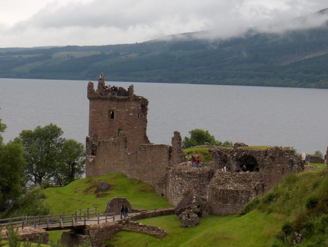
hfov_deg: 16.8
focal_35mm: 117
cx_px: 164
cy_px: 124
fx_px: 1110
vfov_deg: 12.7
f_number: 4.9
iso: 100
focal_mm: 24
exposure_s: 1/182
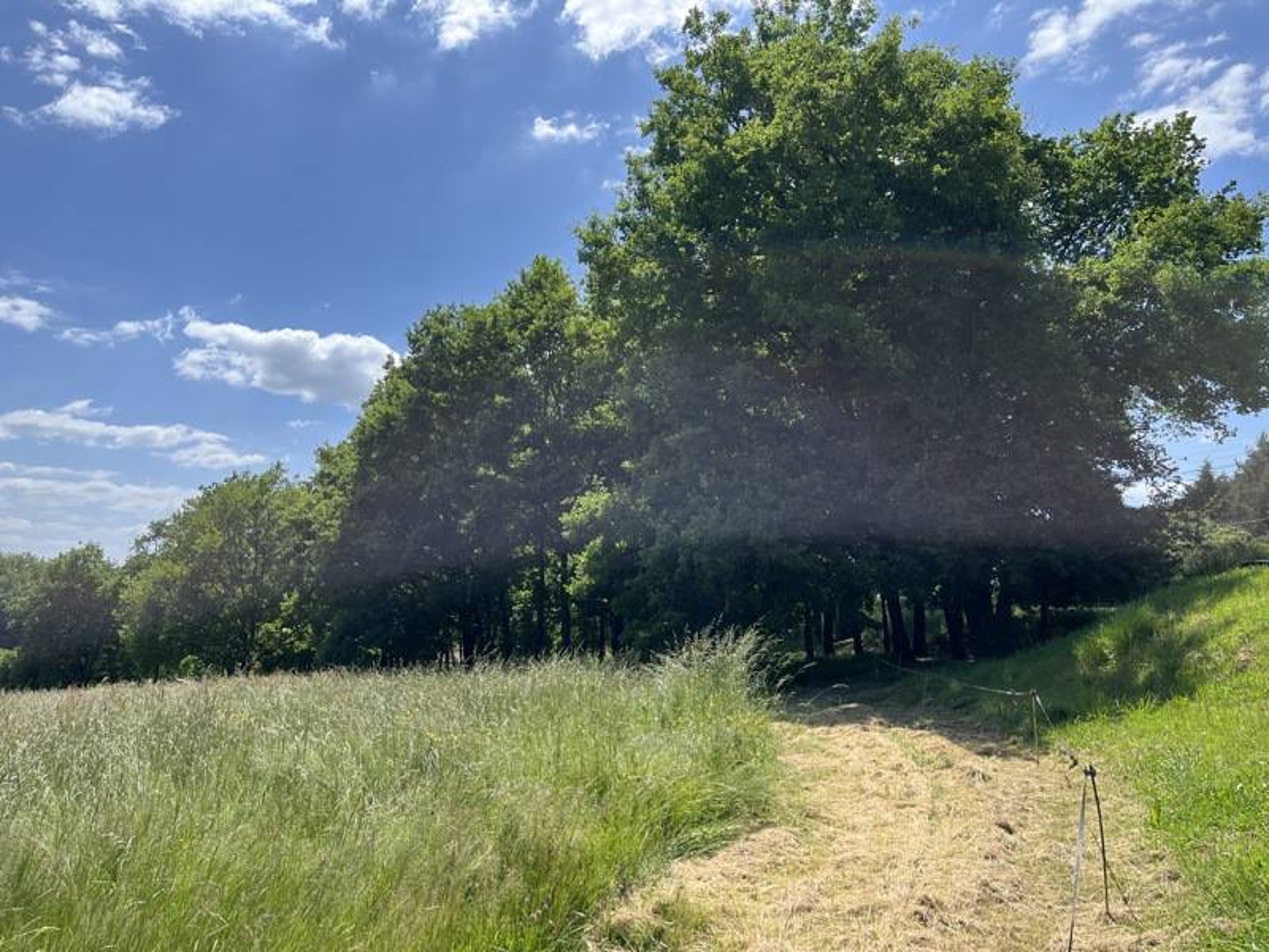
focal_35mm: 26
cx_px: 634
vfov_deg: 53.1
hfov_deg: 67.3
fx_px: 953
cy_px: 476
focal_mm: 5.1
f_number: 1.6
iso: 50
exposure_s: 1/2899
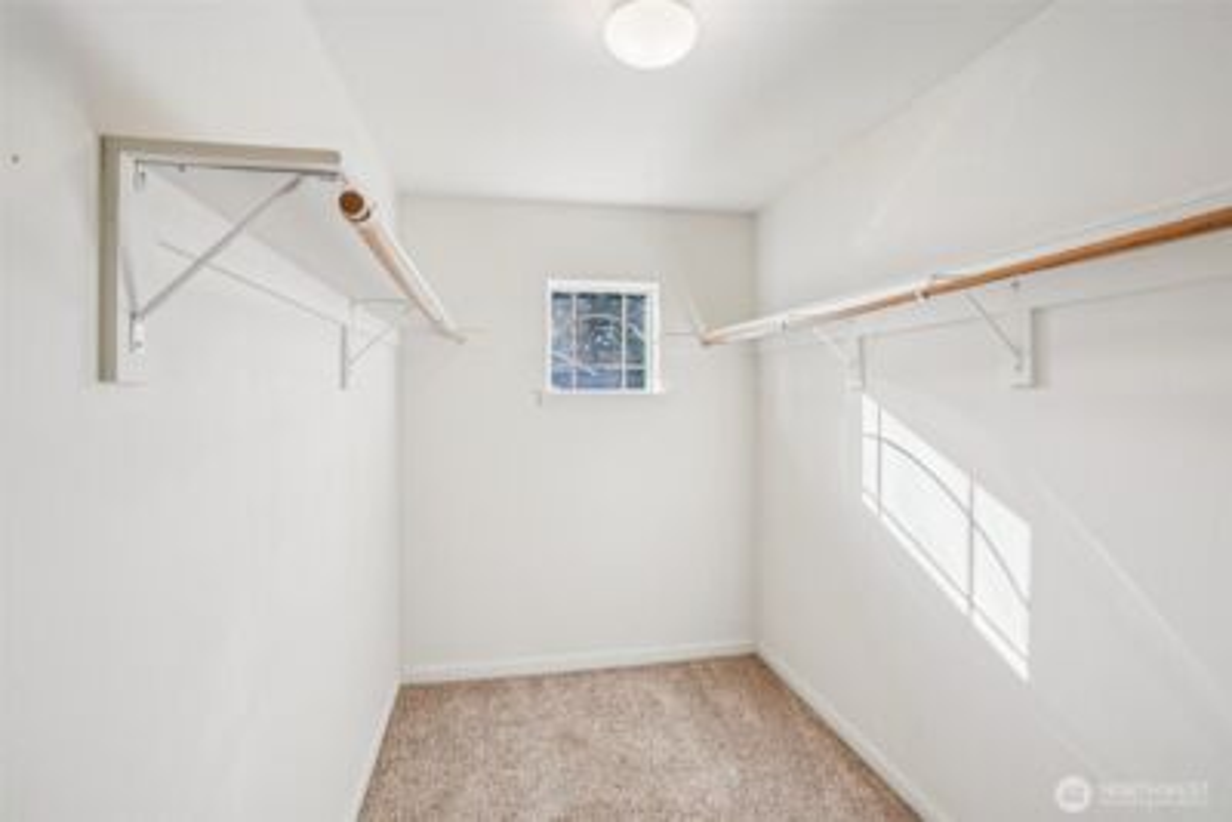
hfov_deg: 93.3
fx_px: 582
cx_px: 616
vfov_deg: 70.5
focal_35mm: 17
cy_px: 411
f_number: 8
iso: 400
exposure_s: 1/60
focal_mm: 17
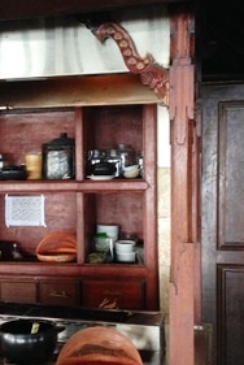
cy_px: 197
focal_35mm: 61
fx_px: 619
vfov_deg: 32.8
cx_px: 40
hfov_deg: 22.0
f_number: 2.4
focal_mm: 4.12
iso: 160
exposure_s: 1/20
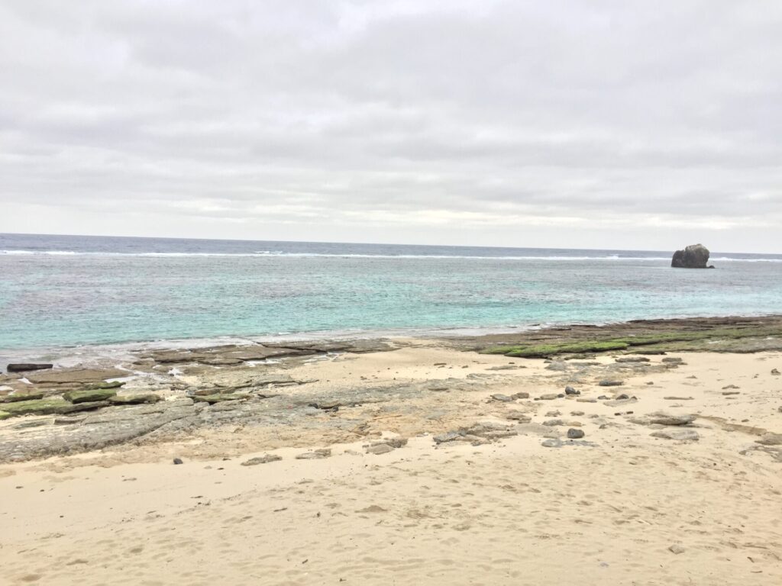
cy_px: 293
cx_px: 391
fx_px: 655
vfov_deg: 48.2
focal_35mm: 29
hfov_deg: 61.7
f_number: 2.2
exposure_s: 1/120
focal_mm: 4.15
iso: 40
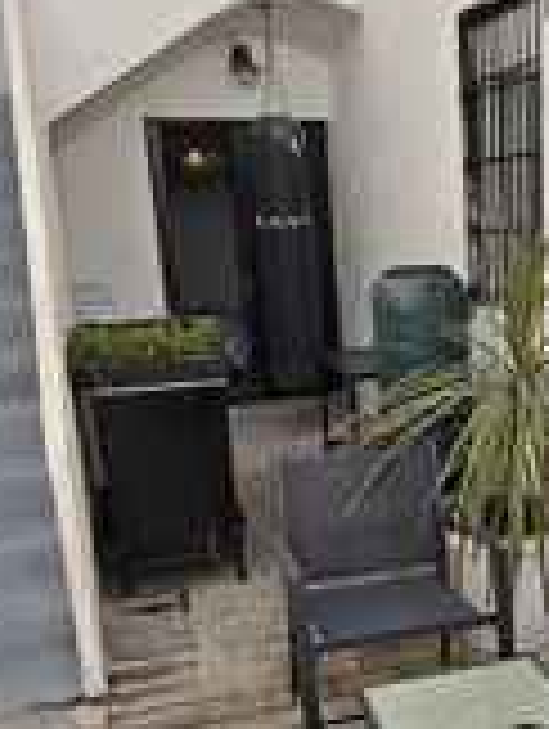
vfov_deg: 39.8
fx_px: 970
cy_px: 562
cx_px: 508
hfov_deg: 30.1
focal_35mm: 46
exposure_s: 1/173
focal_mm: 2.16
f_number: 2.2
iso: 50
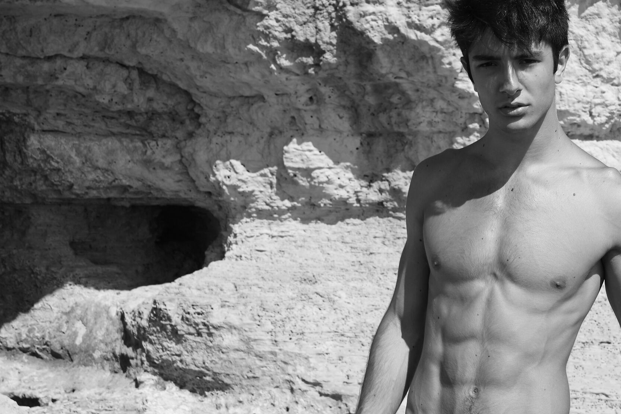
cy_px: 193
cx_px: 411
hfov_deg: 30.3
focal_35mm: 66
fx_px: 1138
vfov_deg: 20.6
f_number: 11
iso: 100
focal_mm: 46
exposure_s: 1/160
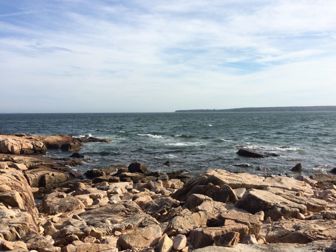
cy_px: 126
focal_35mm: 29
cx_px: 168
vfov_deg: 48.2
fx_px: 281
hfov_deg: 61.7
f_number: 2.2
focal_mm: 4.15
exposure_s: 1/2053
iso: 32
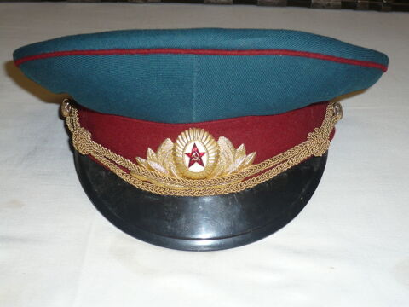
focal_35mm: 55
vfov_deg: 26.6
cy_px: 154
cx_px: 204
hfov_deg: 34.9
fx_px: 650
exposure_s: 1/30
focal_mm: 9.1
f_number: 3.5
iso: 100
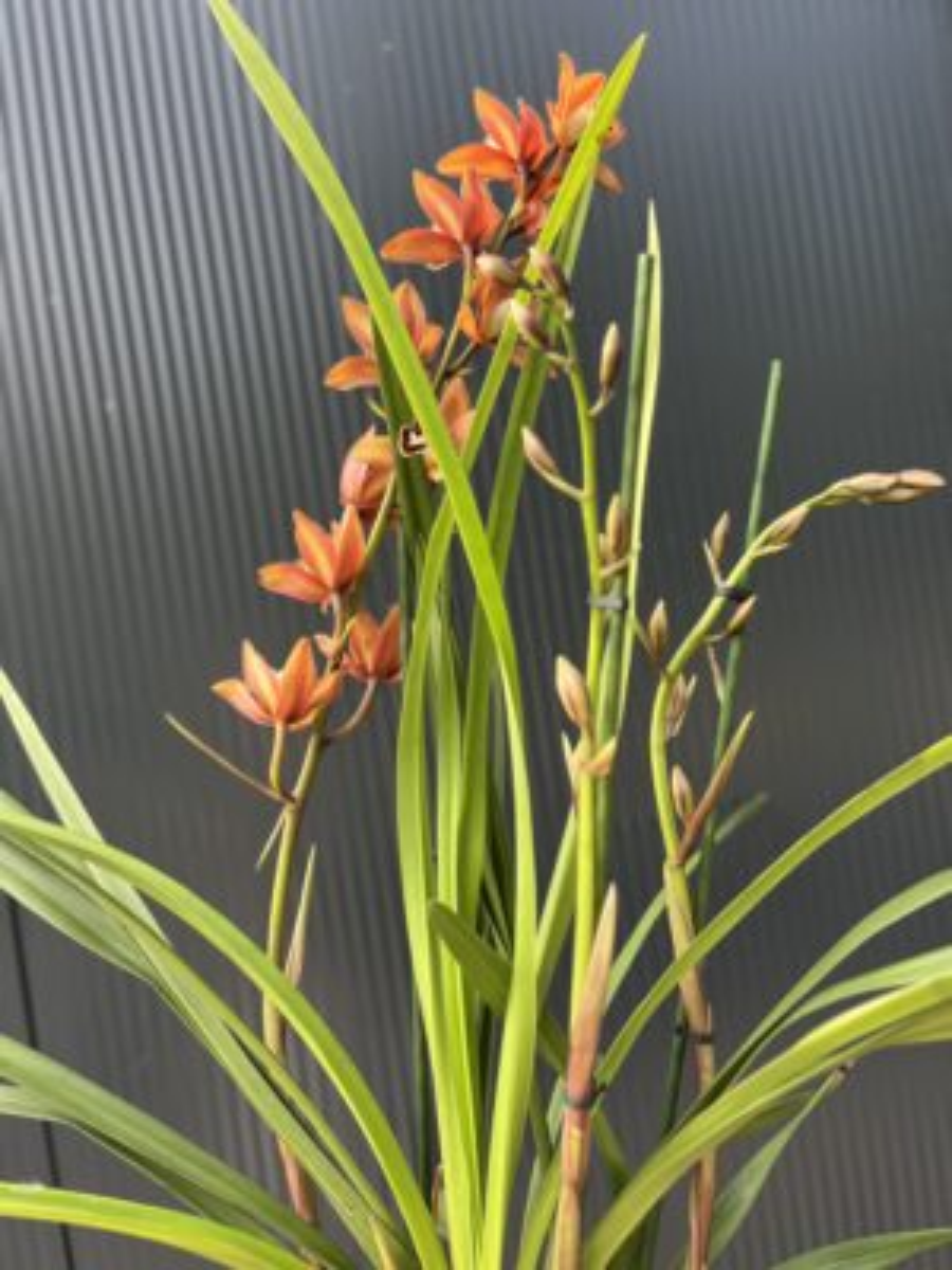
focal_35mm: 26
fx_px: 953
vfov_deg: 67.3
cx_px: 476
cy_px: 635
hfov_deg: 53.1
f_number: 1.6
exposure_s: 1/266
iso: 40
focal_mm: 5.1
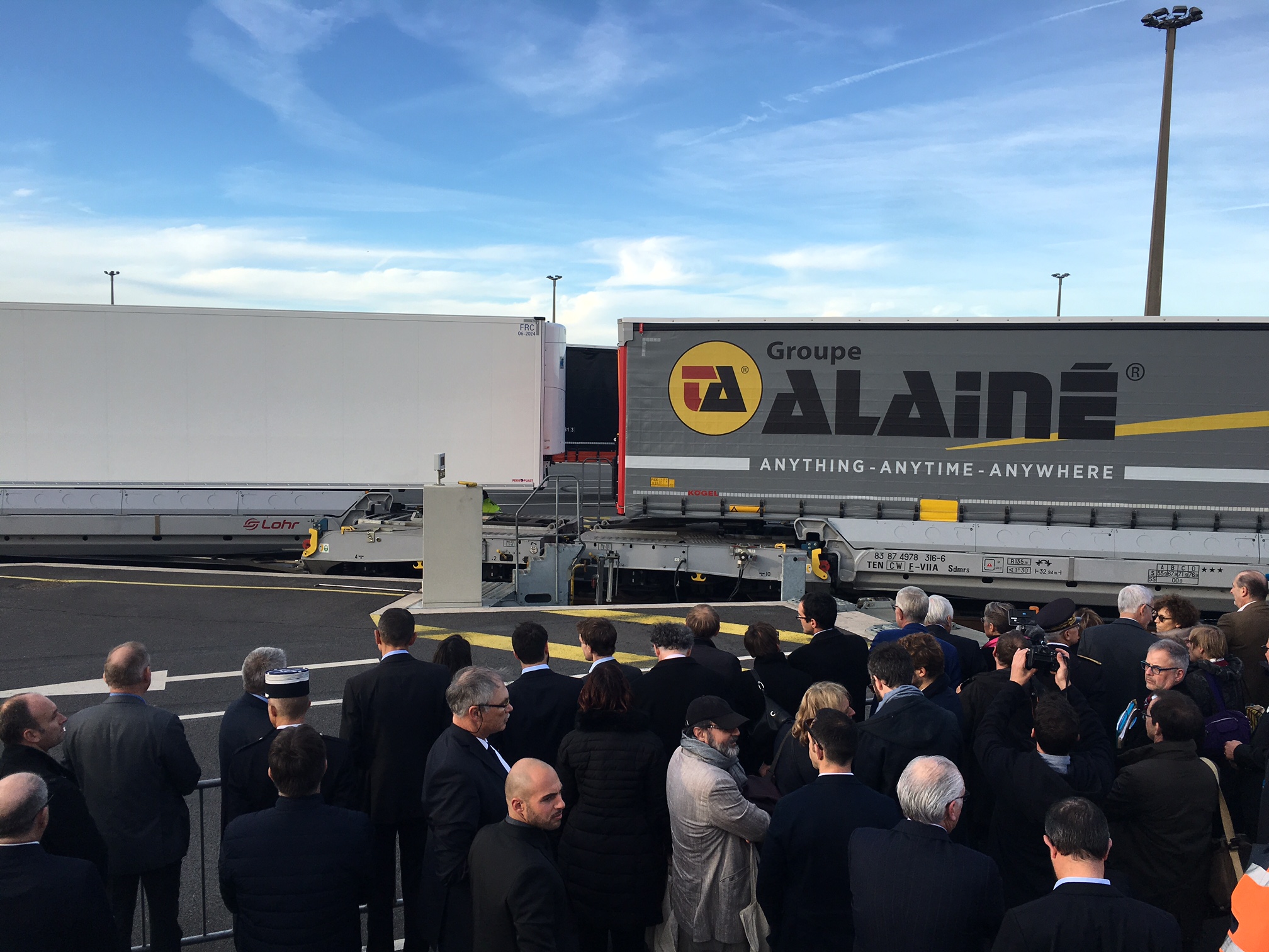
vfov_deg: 48.2
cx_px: 634
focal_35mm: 29
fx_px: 1063
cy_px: 476
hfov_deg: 61.7
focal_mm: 4.15
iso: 25
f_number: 2.2
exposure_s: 1/754
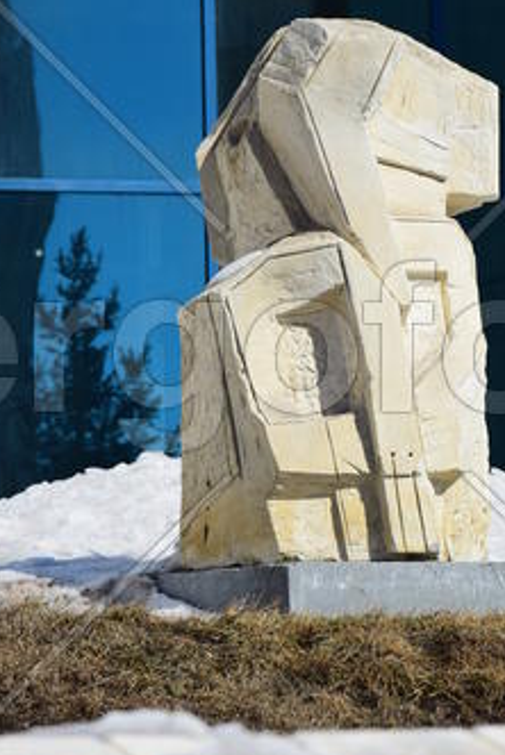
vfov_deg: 7.5
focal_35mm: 275
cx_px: 349
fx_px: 5771
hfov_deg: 5.0
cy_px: 357
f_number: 6.3
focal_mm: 105
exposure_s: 1/640
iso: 100
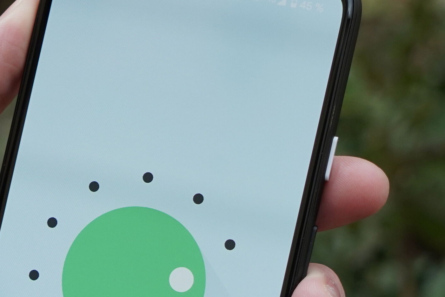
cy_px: 100
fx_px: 779
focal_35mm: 63
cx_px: 161
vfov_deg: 21.5
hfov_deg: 31.7
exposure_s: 1/200
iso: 800
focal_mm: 46
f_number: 6.3
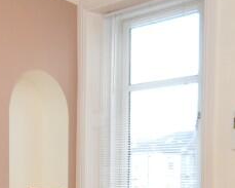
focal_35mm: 63
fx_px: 438
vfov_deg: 23.2
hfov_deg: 29.9
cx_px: 83
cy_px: 188
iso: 400
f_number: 4
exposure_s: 1/60
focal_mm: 10
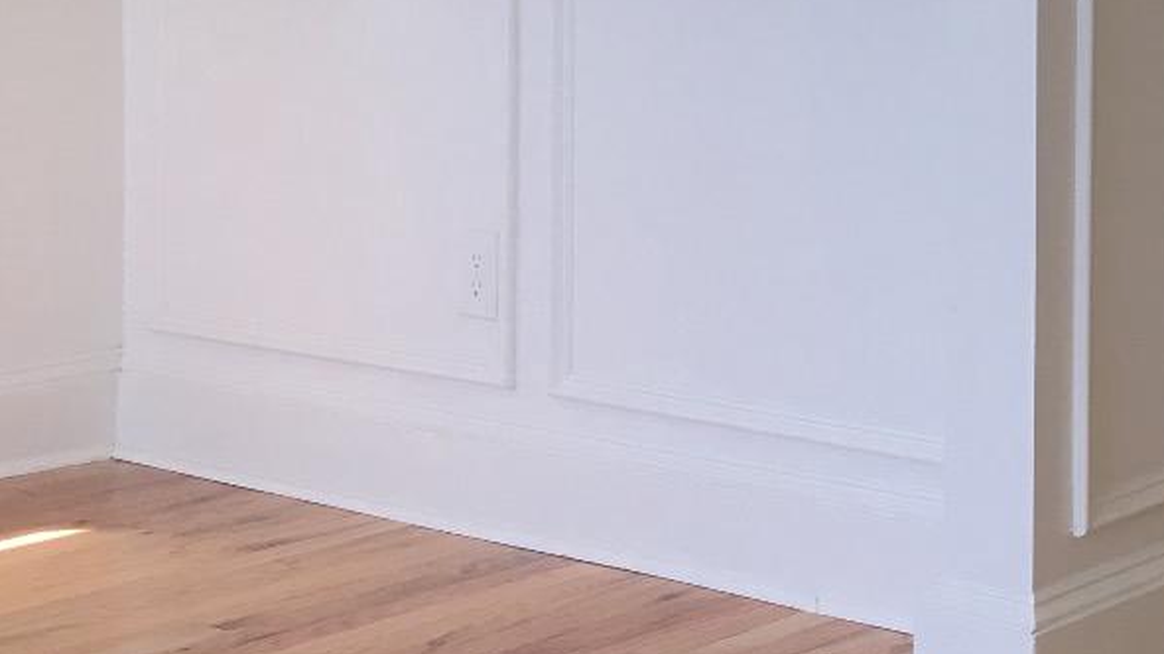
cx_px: 1257
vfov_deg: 15.1
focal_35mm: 77
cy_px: -148
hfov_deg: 25.6
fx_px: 2376
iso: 25
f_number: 2.2
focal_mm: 4.15
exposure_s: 1/40
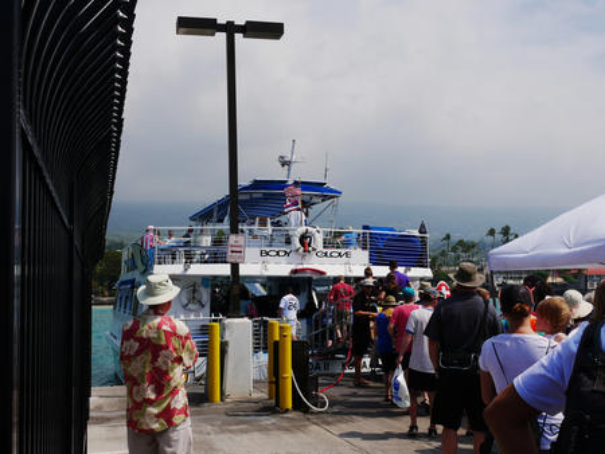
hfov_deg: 42.9
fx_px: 769
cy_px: 227
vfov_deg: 32.9
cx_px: 302
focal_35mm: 44
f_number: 11
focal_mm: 22
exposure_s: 1/500
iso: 200
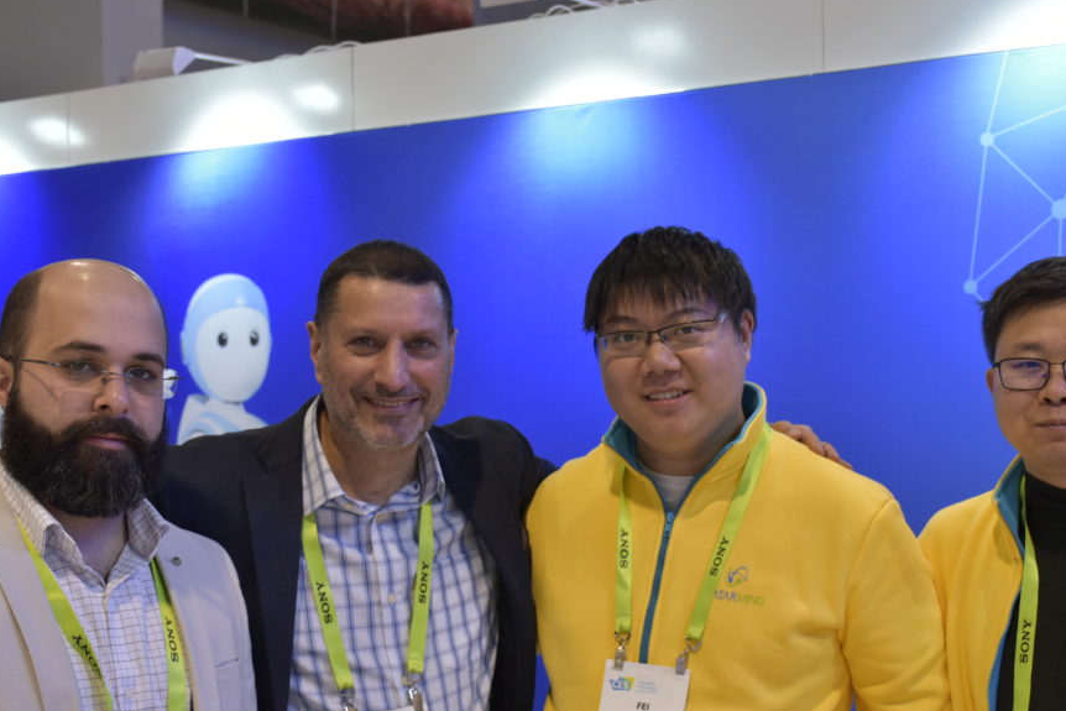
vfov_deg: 23.8
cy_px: 369
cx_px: 555
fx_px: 1688
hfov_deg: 35.0
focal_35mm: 57
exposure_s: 1/125
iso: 800
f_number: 5.6
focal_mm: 32
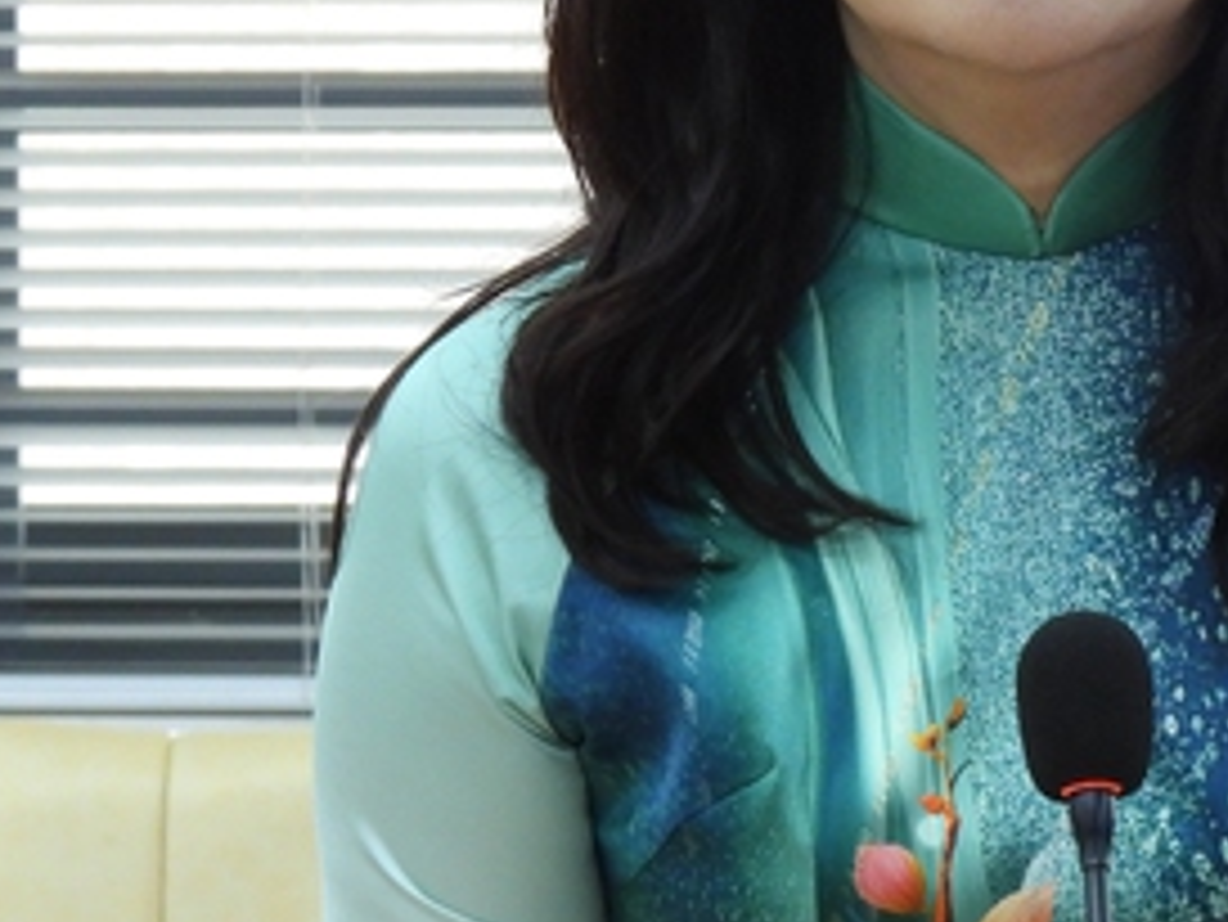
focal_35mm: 435
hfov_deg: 4.5
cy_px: 193
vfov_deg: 3.4
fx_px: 15438
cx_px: 1165
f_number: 4.5
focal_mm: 30.3
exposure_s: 1/60
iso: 400
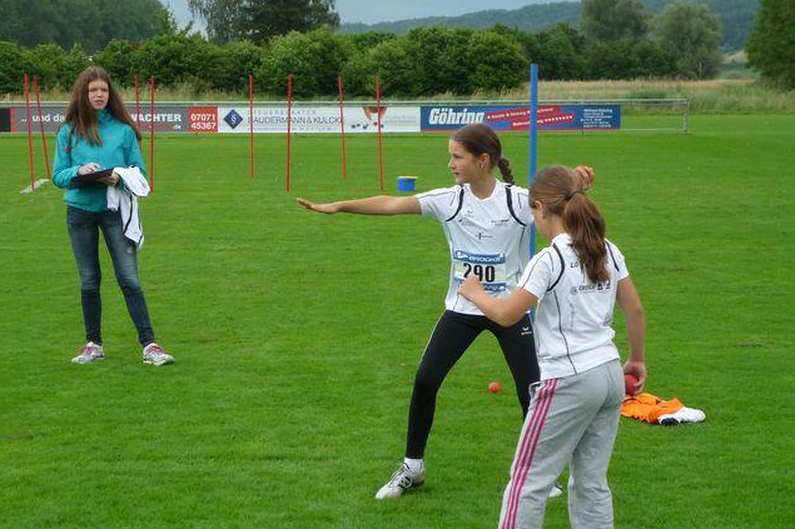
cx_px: 396
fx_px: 1899
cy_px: 285
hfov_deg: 23.7
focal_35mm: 86
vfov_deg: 15.9
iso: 250
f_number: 4.4
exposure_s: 1/500
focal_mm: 13.6
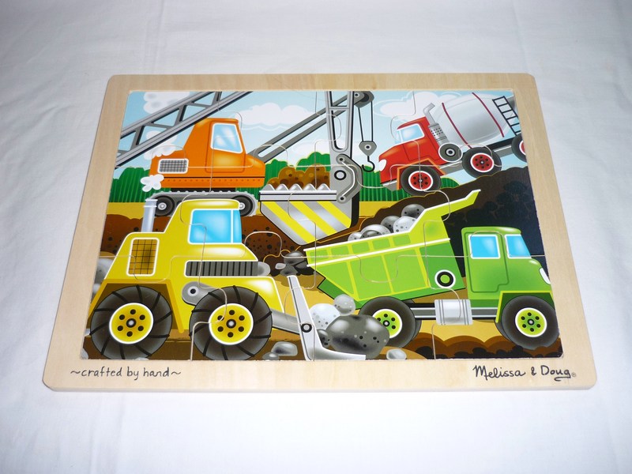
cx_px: 316
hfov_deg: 55.4
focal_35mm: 33
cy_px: 237
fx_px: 602
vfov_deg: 42.9
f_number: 2.8
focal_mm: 5.5
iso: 100
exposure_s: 1/30
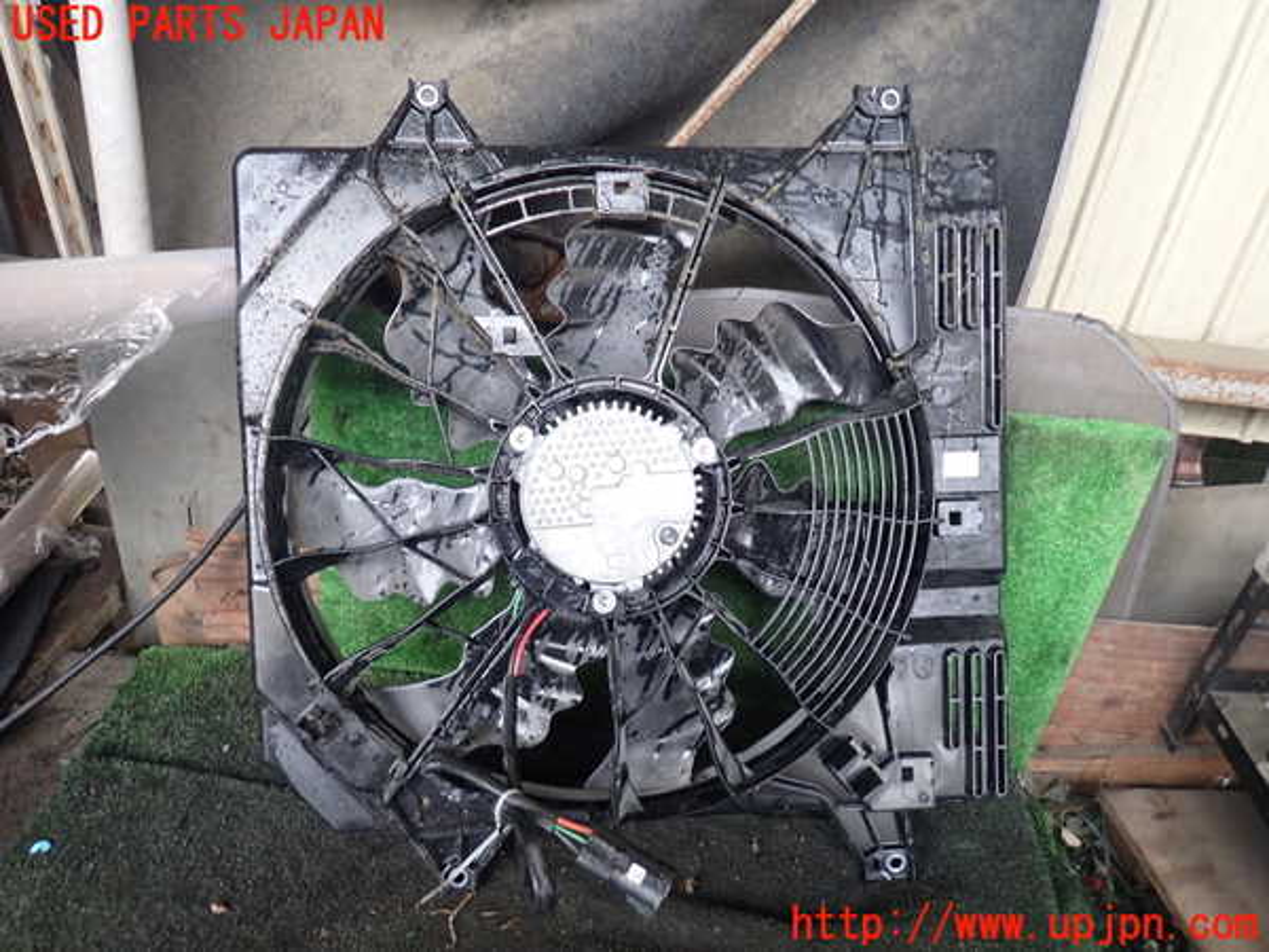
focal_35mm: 25
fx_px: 916
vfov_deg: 54.9
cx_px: 634
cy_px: 476
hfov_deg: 69.4
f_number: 2
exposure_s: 1/30
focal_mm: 4.5
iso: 200
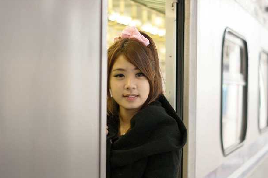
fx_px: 729
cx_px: 145
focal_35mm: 98
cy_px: 100
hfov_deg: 20.8
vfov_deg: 13.9
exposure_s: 1/60
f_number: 1.8
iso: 400
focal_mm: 50
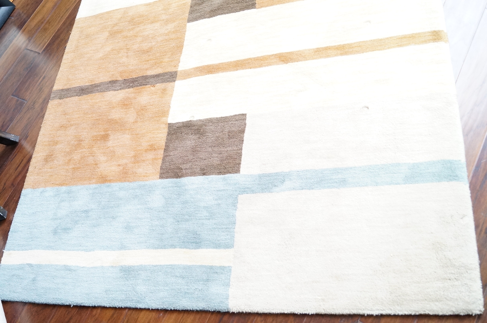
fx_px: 446
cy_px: 162
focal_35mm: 33
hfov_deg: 57.3
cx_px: 244
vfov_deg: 39.8
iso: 2500
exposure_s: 1/60
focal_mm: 22
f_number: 4
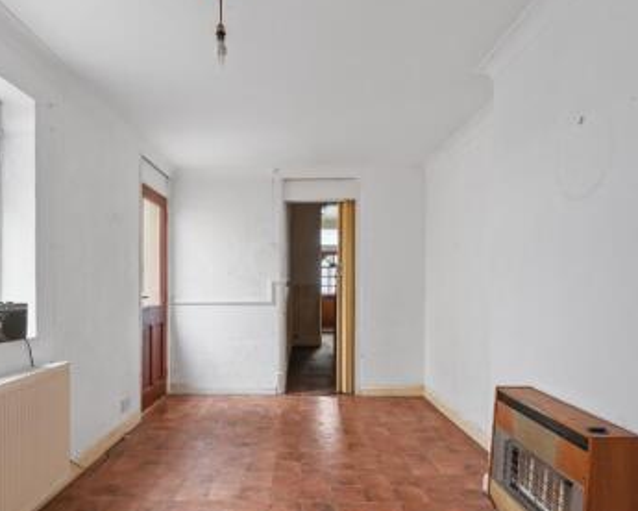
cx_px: 283
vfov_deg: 63.1
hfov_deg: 74.8
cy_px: 269
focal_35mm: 22
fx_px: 415
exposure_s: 1/1.25
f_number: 8
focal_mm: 17
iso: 400
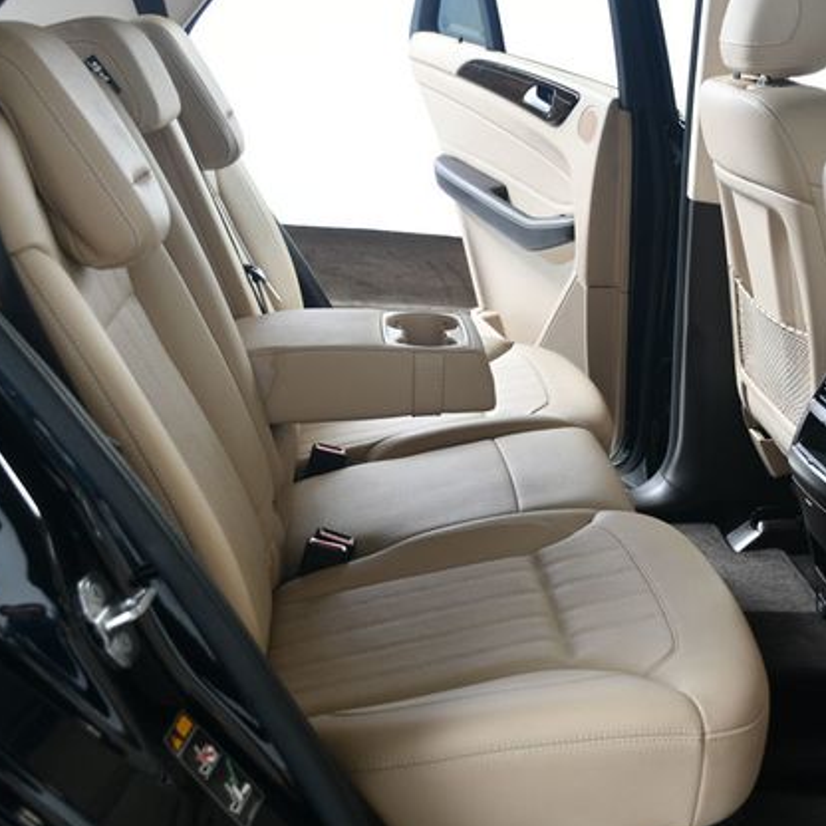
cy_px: 415
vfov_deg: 33.4
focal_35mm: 51
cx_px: 479
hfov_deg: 33.3
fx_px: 1377
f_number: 4.5
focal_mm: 26
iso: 100
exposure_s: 1/160
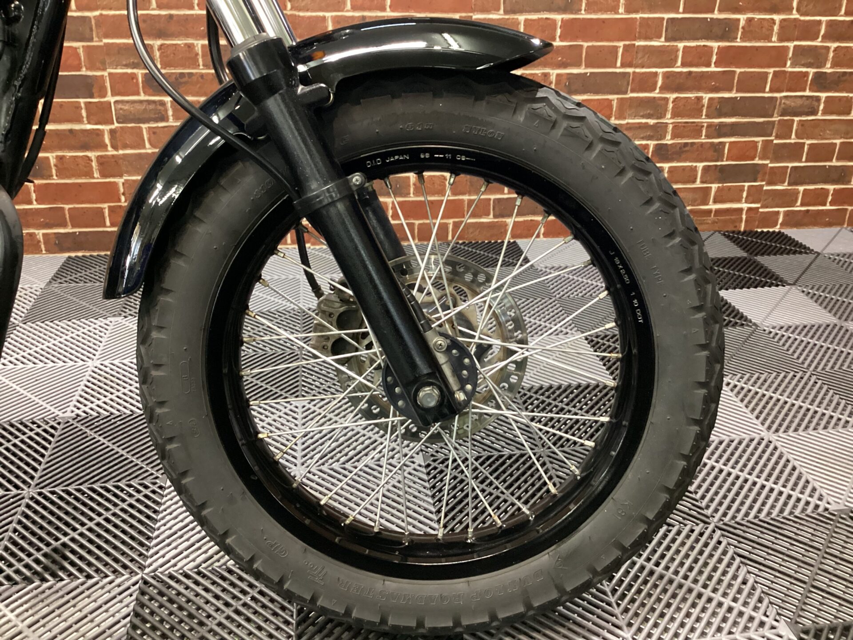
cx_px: 426
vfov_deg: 45.4
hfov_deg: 58.4
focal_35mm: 31
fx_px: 764
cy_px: 320
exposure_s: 1/30
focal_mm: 3.3
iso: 500
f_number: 2.4
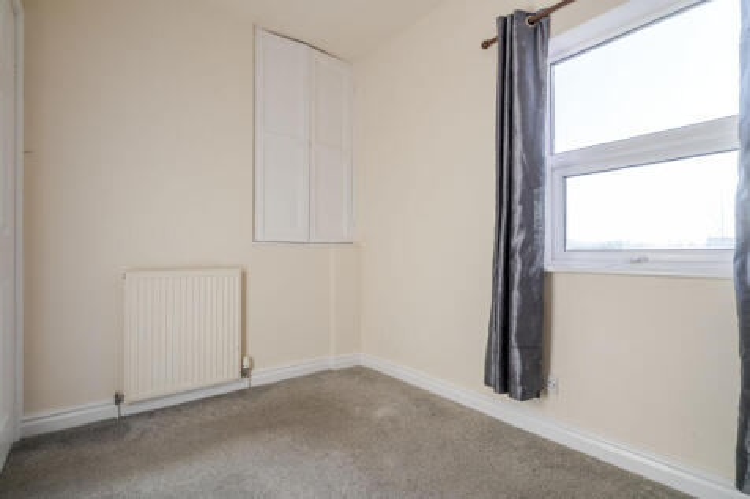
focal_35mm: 17
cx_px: 375
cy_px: 250
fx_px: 354
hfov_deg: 93.3
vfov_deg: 70.4
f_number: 8
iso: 250
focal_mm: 17
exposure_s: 1/80
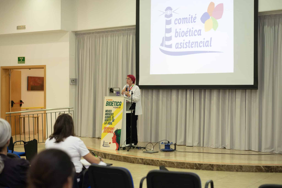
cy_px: 94
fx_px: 431
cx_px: 141
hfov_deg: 36.2
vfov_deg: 24.6
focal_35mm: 55
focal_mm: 55
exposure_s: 1/160
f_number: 2.5
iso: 400
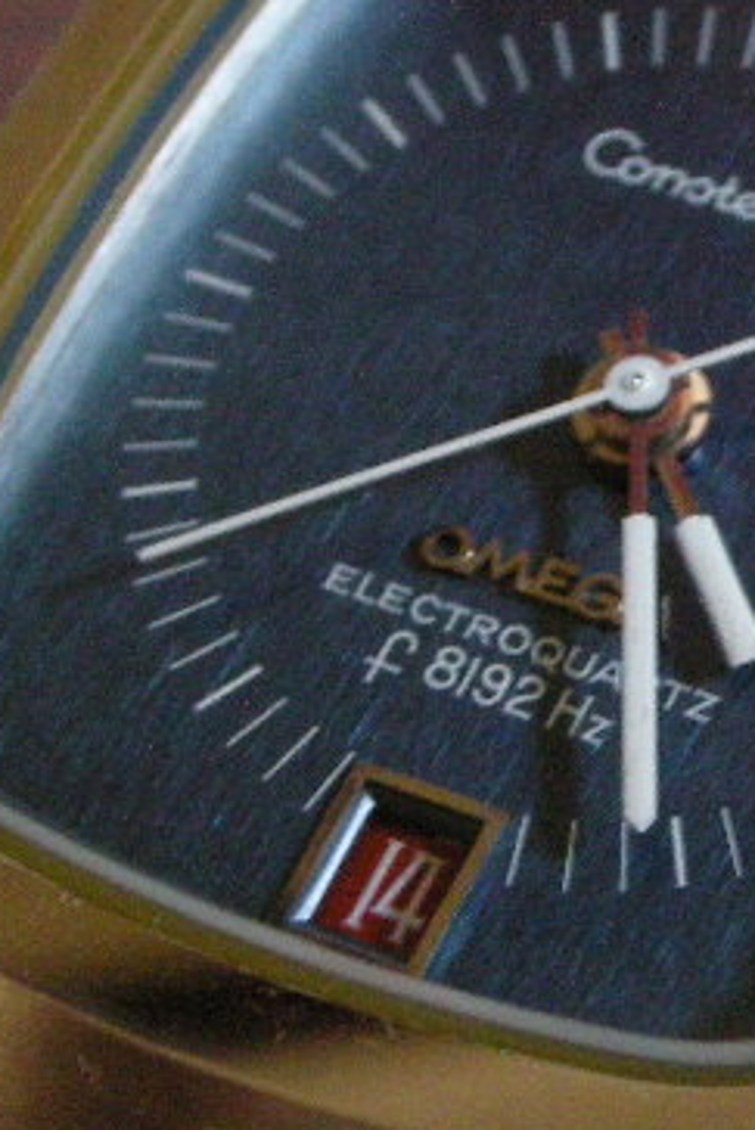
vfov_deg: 13.2
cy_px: 596
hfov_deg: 8.8
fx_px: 4871
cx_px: 798
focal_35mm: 155
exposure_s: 1/8
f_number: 3.5
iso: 390
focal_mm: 8.8
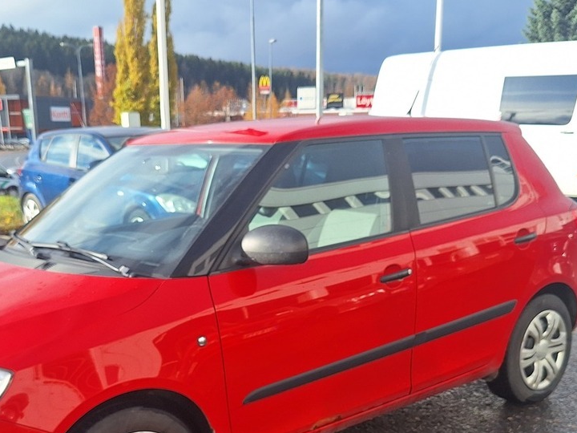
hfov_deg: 41.2
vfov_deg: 30.6
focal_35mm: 46
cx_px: 252
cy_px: 356
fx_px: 767
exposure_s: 1/1712
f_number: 1.8
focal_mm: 5.54
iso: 40
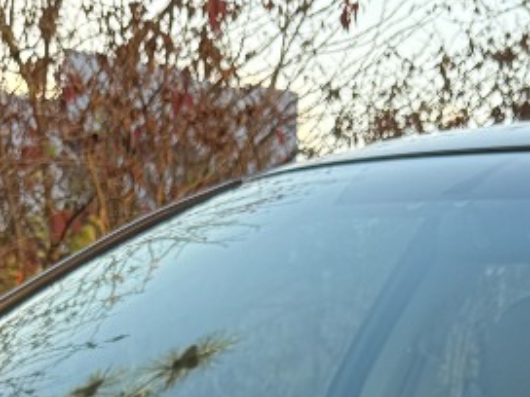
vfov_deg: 10.1
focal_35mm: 127
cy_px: 975
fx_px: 1944
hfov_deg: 15.5
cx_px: 179
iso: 100
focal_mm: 6.76
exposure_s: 1/567
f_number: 1.78
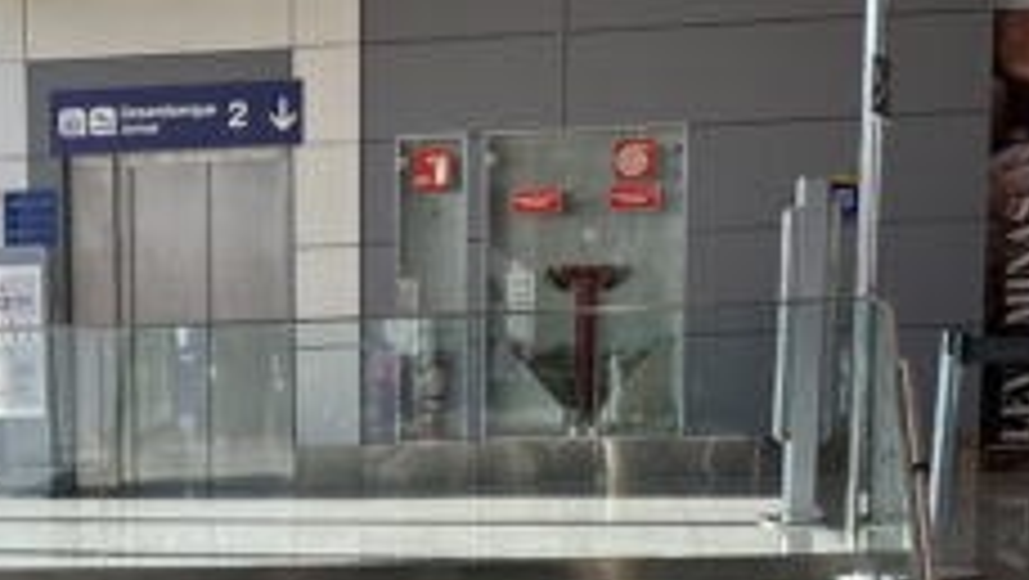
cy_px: 872
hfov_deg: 17.5
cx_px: -18
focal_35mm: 119
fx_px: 3248
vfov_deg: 9.9
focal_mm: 6.86
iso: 64
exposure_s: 1/261
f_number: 1.78
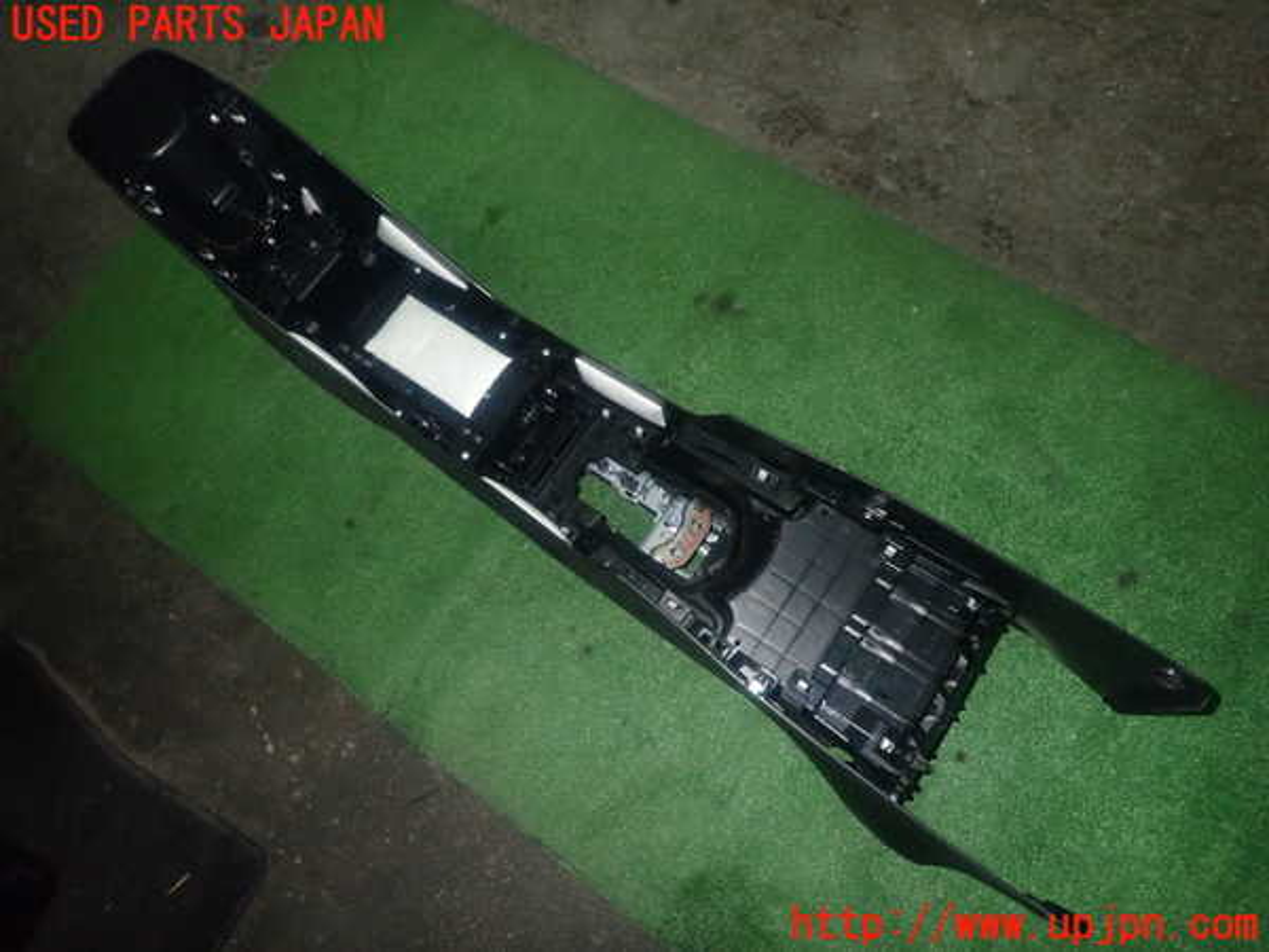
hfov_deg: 69.4
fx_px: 916
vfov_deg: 54.9
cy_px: 476
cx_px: 634
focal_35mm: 25
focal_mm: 4.5
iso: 800
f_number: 5.6
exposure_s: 1/30
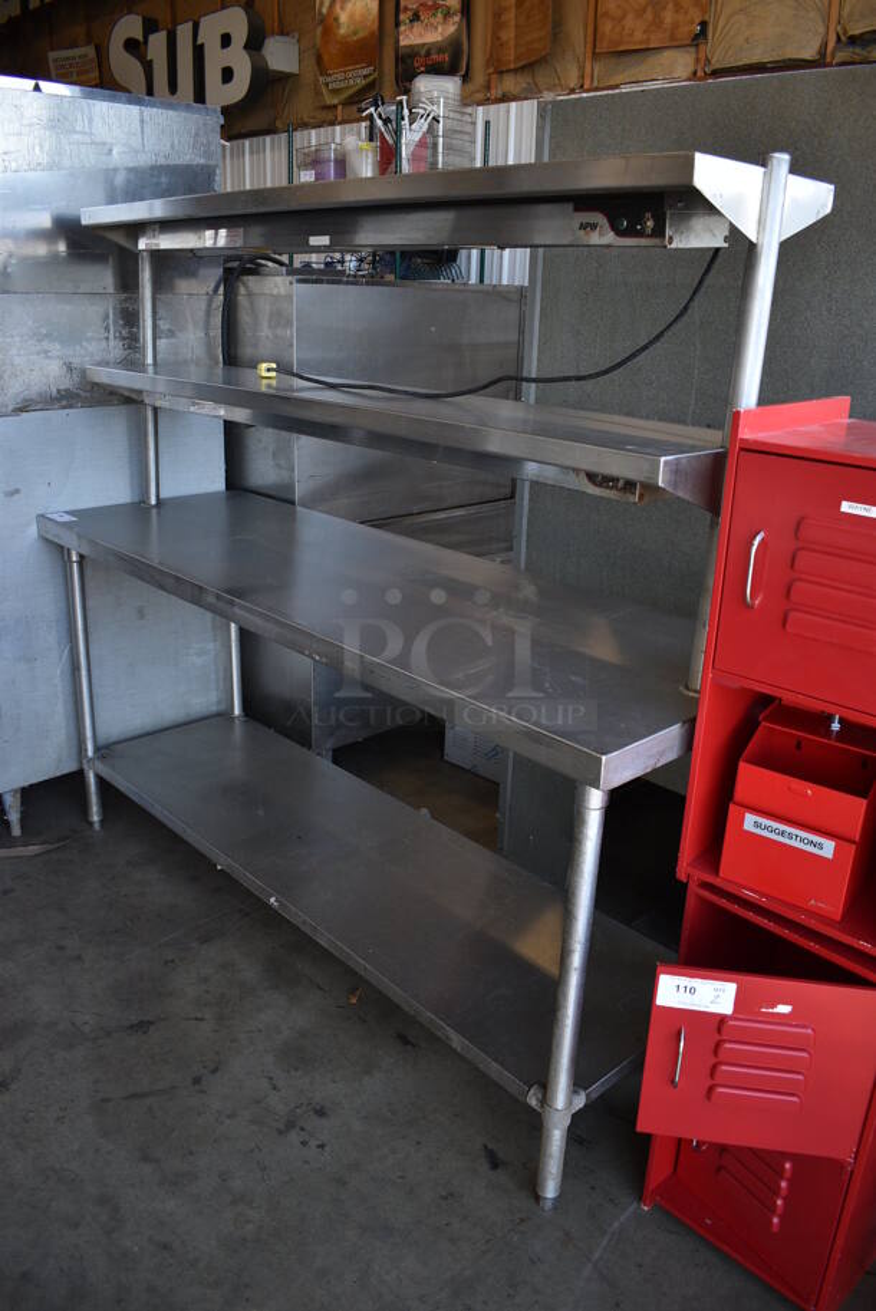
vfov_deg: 67.3
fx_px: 984
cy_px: 656
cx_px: 438
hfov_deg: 48.0
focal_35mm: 27
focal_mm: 18
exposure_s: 1/250
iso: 450
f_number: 3.5
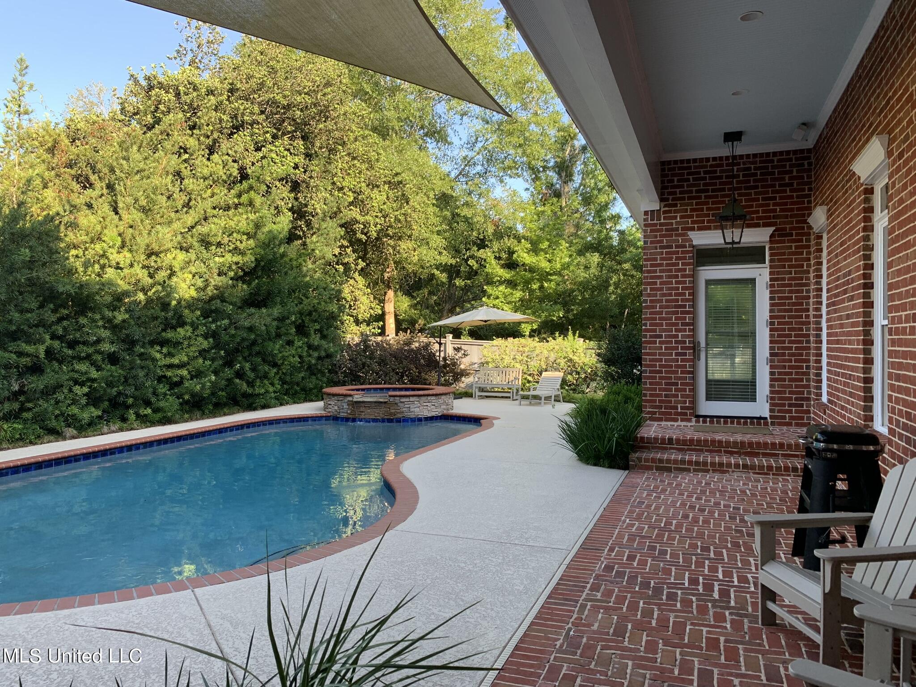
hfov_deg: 67.3
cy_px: 344
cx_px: 458
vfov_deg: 53.1
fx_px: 688
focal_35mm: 26
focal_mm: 4.25
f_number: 1.8
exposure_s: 1/149
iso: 25
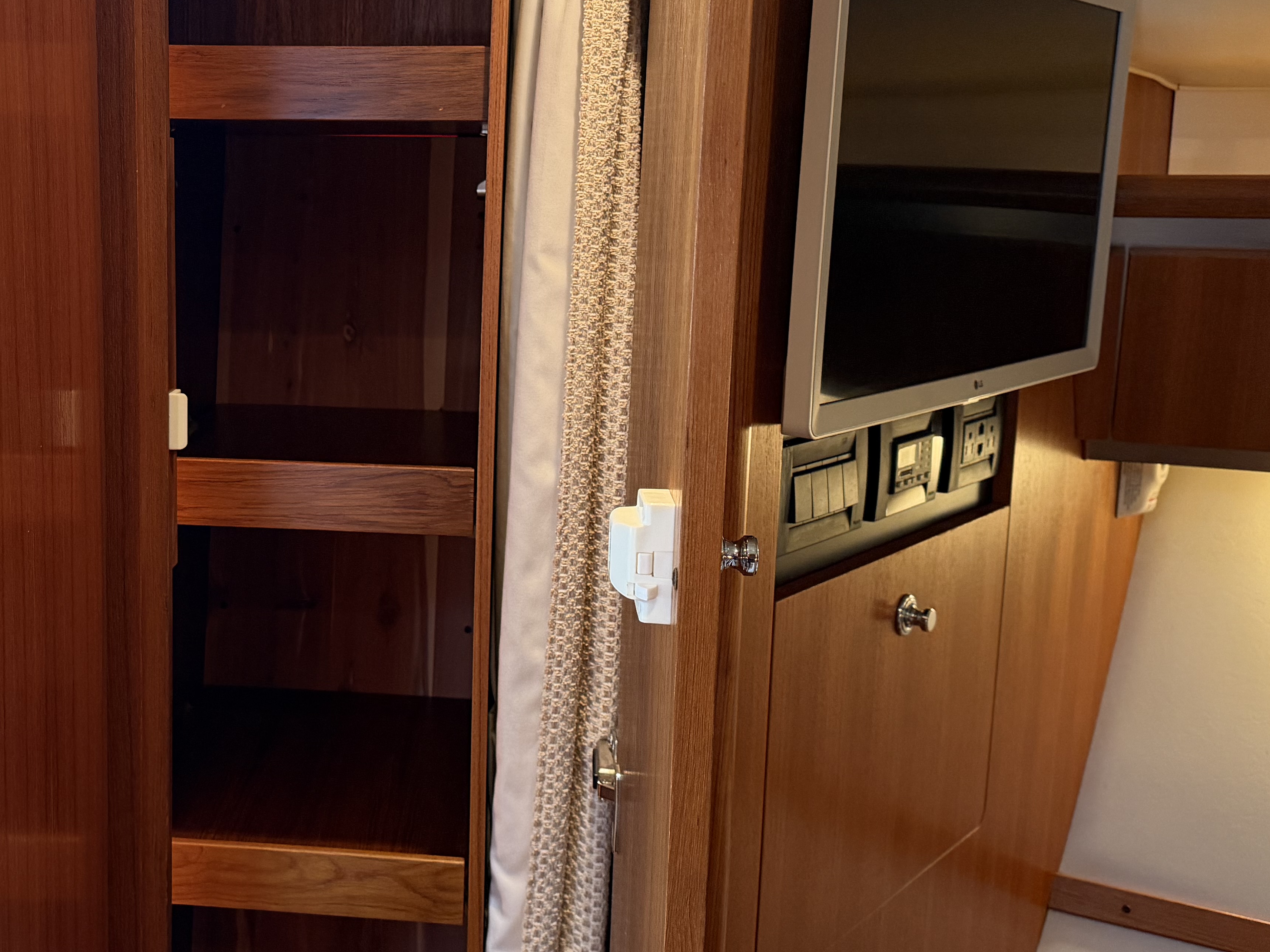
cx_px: 346
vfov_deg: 35.9
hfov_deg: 45.5
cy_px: 406
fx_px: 1467
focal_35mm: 40
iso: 400
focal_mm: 6.76
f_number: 1.78
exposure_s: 1/60
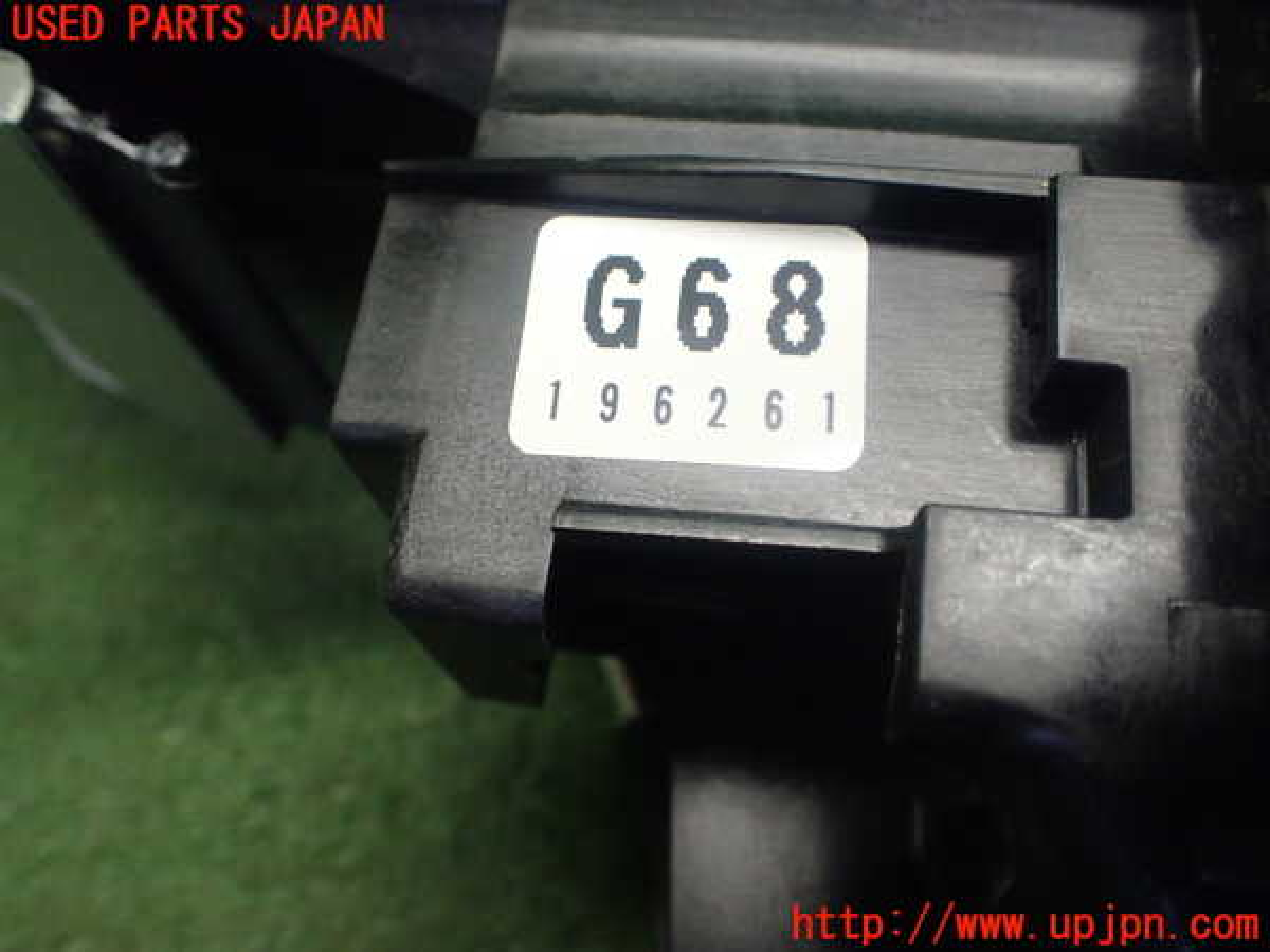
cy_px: 476
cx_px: 635
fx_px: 1101
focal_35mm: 30
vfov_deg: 46.8
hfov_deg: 60.0
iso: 800
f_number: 2.3
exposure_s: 1/125
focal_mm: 5.4
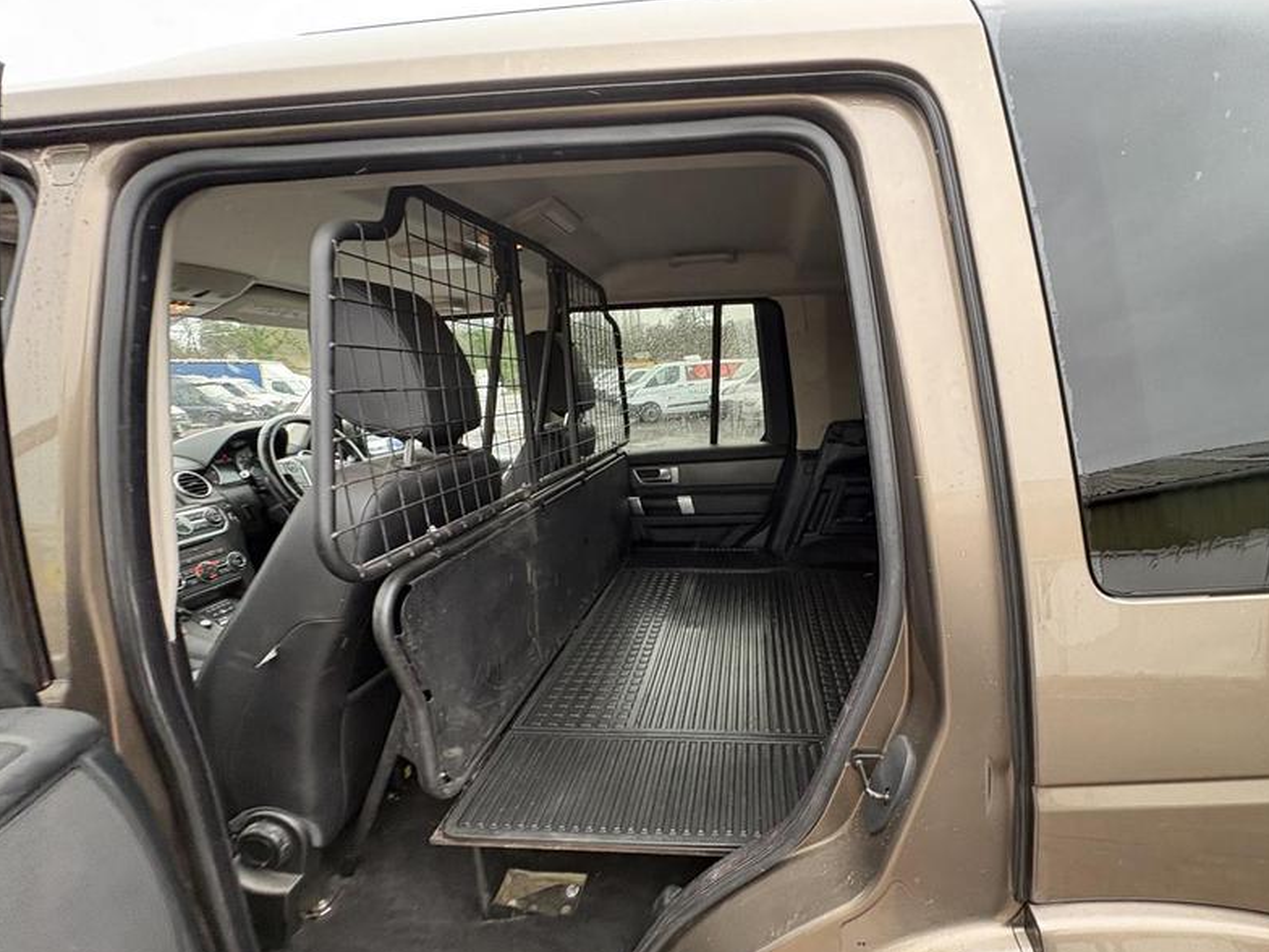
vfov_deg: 77.8
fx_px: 587
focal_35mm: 16
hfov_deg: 93.9
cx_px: 720
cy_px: 534
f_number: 2.2
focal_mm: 2.22
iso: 250
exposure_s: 1/86
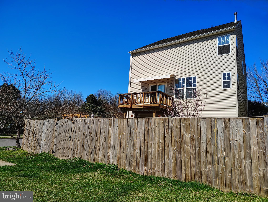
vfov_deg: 56.9
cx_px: 134
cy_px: 101
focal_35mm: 24
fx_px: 186
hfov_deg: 71.5
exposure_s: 1/1337
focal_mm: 5.56
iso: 100
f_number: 1.8
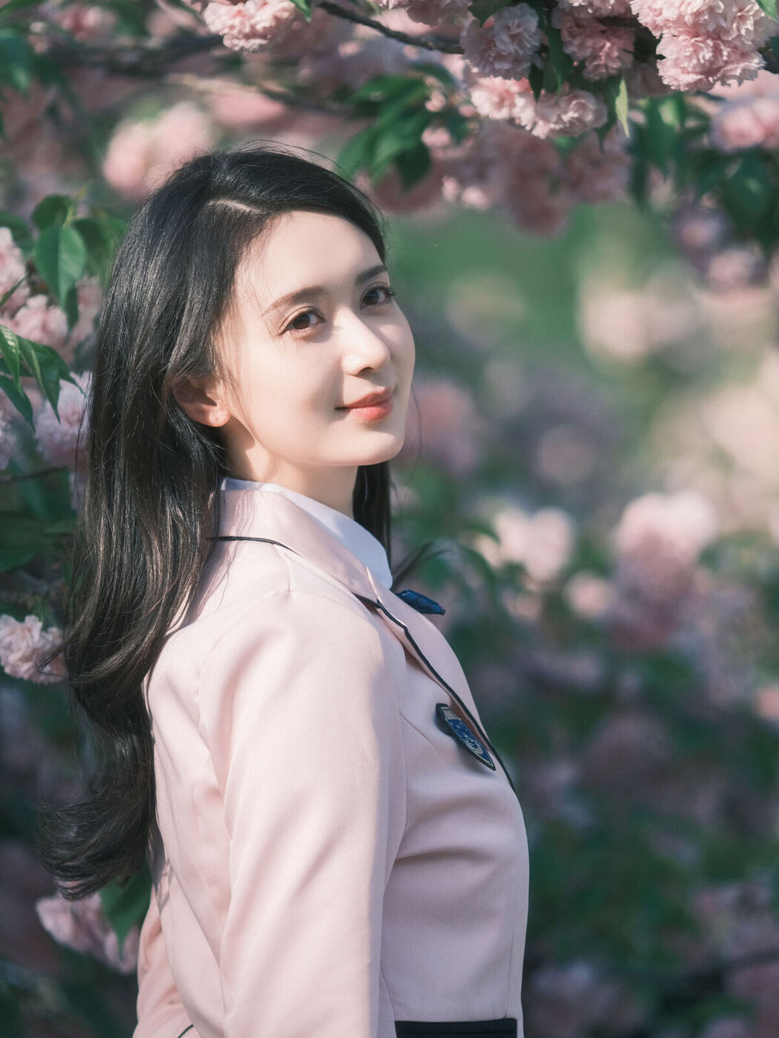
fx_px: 6600
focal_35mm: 220
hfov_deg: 6.8
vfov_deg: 9.0
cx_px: 390
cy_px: 491
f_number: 2
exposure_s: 1/6400
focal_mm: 135
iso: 800
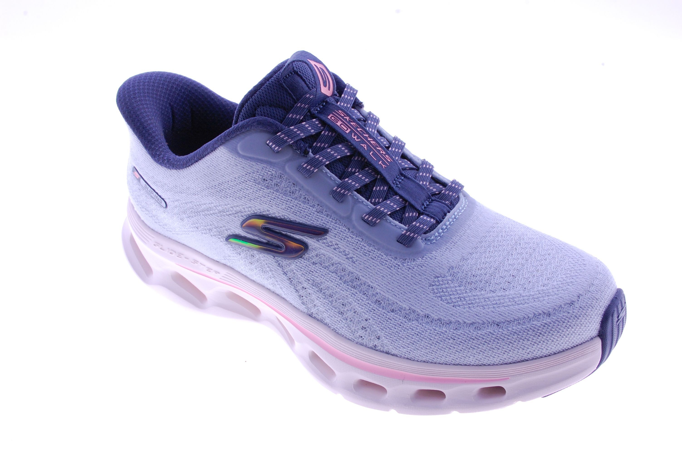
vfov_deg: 29.8
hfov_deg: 43.6
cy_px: 227
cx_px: 341
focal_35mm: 45
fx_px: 852
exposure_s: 1/30
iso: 800
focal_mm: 30
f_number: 13
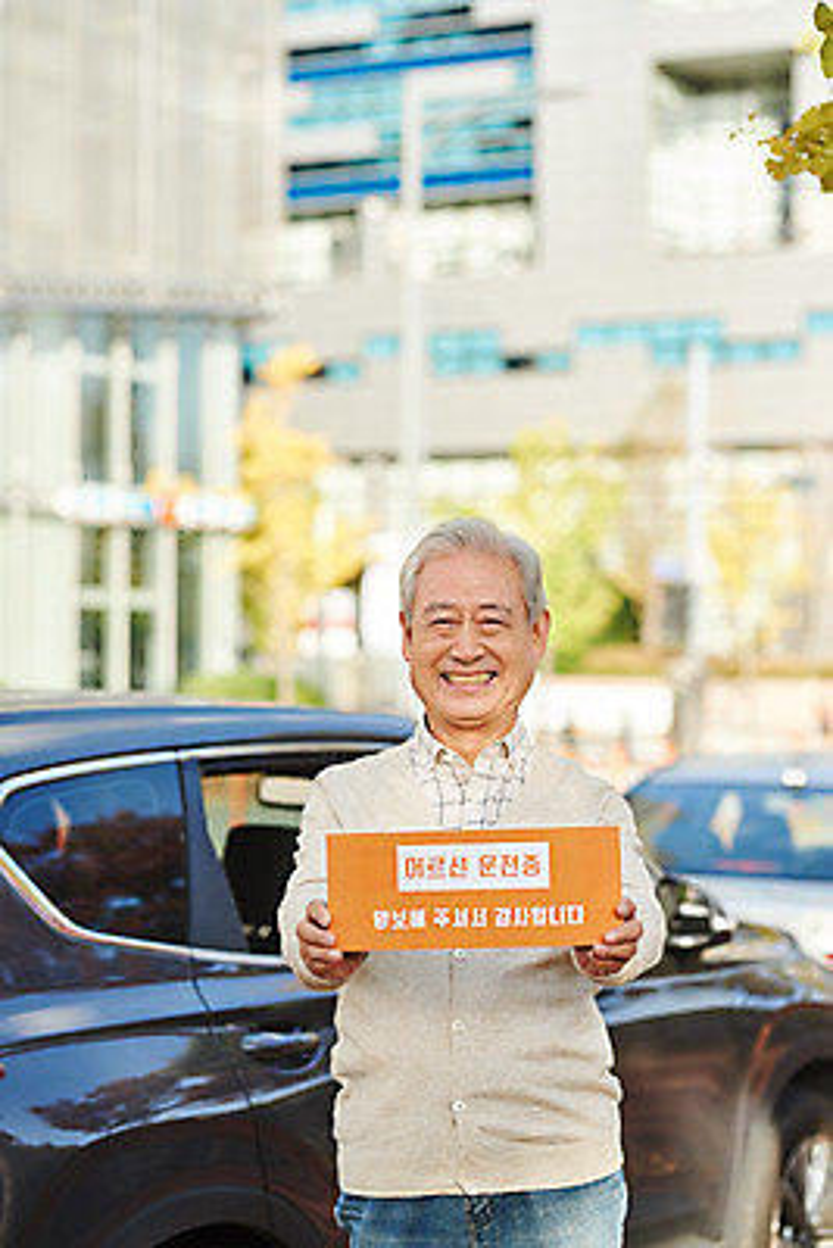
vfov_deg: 23.9
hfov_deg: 16.1
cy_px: 624
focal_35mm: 85
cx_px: 416
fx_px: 2947
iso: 400
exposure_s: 1/2000
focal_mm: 85
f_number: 2.8
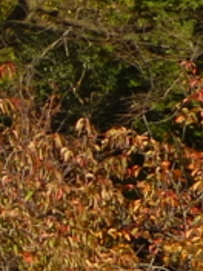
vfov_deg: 2.1
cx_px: -361
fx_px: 7264
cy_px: 109
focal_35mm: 929
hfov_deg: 1.6
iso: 100
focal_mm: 18.2
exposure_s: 1/320
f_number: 5.3
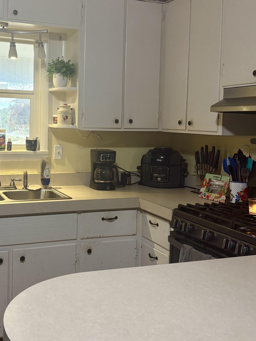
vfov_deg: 42.8
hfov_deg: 32.7
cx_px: 98
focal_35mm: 44
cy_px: 141
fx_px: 434
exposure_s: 1/60
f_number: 1.6
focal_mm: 5.96
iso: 80
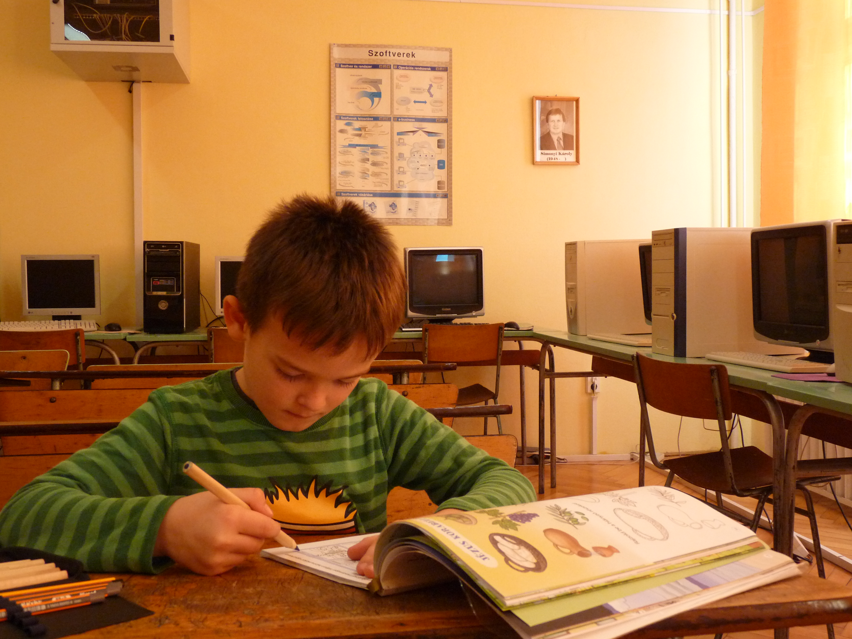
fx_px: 837
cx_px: 426
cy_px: 320
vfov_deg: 41.8
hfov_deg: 54.0
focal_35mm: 34
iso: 400
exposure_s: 1/125
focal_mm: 6
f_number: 3
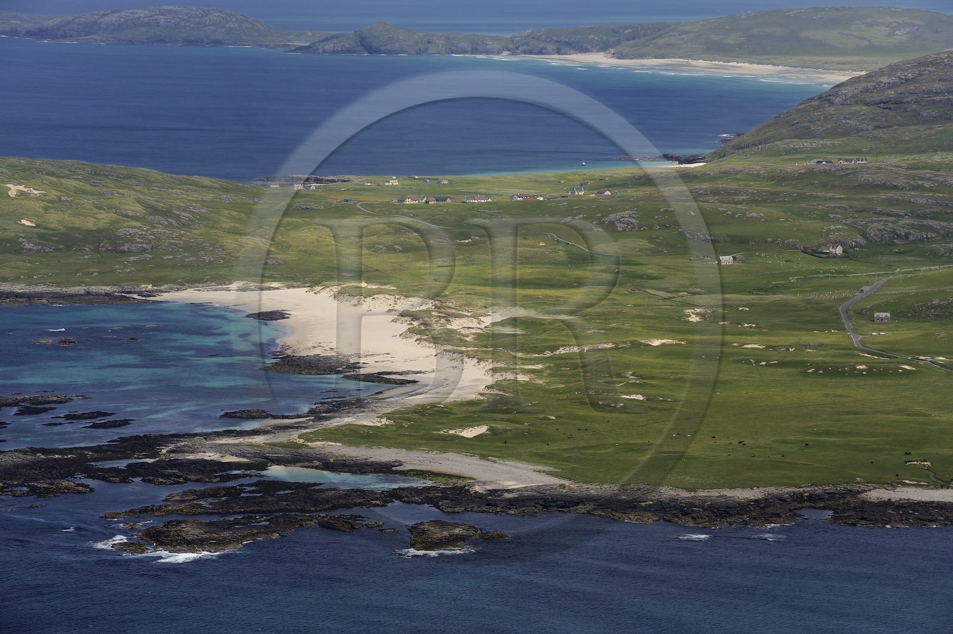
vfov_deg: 9.8
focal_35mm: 140
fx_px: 3703
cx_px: 476
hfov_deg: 14.7
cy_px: 317
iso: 200
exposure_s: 1/800
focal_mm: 140
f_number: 9
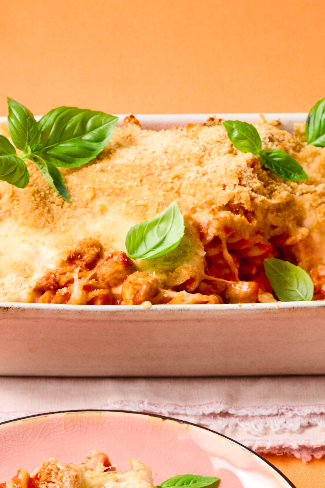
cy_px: 451
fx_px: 2264
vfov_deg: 12.2
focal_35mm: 167
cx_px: 157
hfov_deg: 8.2
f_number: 10
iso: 125
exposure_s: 1/125
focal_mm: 85
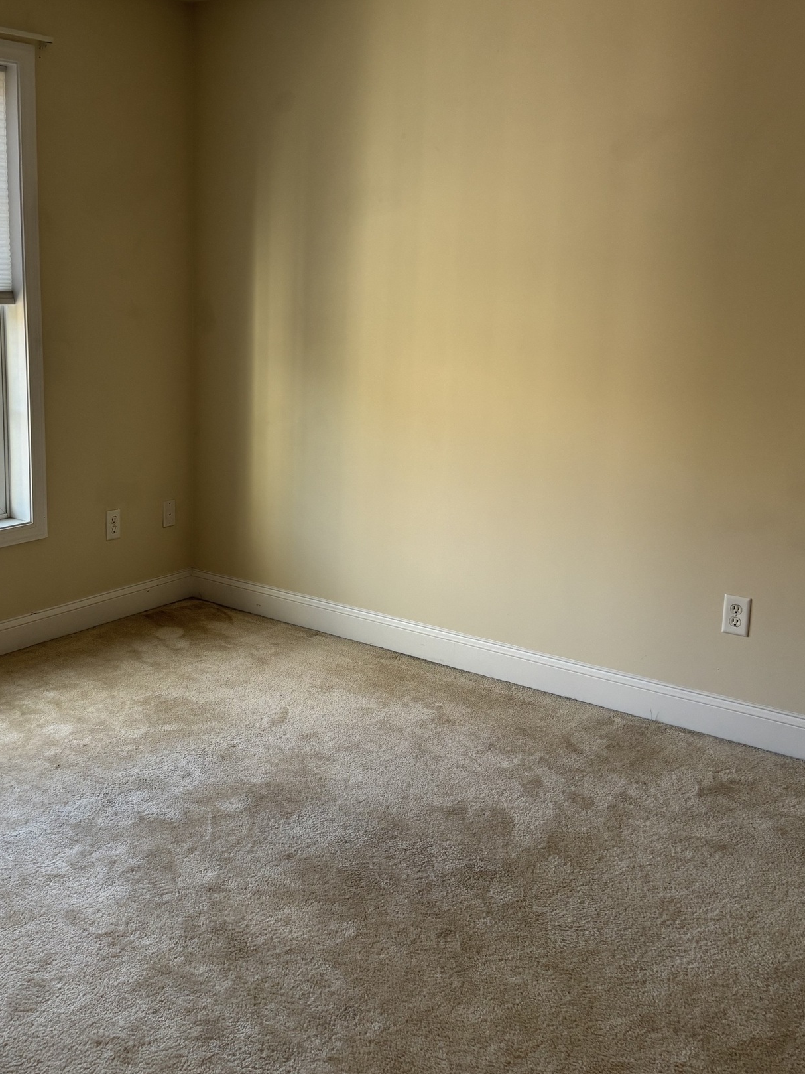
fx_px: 1147
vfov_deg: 50.1
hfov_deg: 38.2
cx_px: 257
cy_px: 486
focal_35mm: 37
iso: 125
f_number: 1.6
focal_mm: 5.96
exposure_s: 1/120
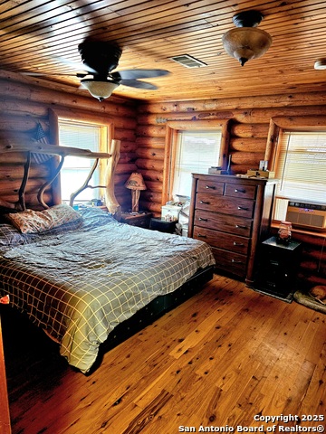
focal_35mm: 23
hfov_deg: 58.9
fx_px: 289
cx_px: 163
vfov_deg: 73.9
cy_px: 217
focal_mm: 6.3
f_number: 1.7
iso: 640
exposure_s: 1/60.2
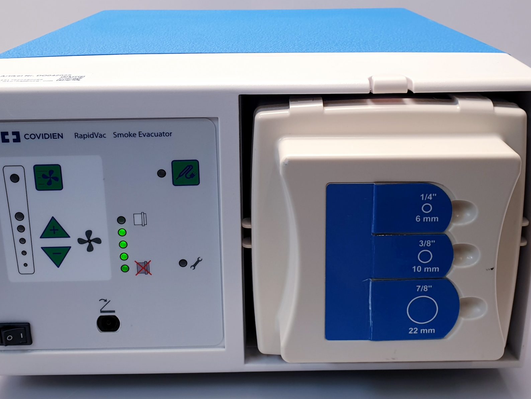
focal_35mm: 42
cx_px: 262
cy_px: 127
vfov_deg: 34.0
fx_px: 644
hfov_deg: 44.8
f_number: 2.4
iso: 50
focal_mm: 4.3
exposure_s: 1/50
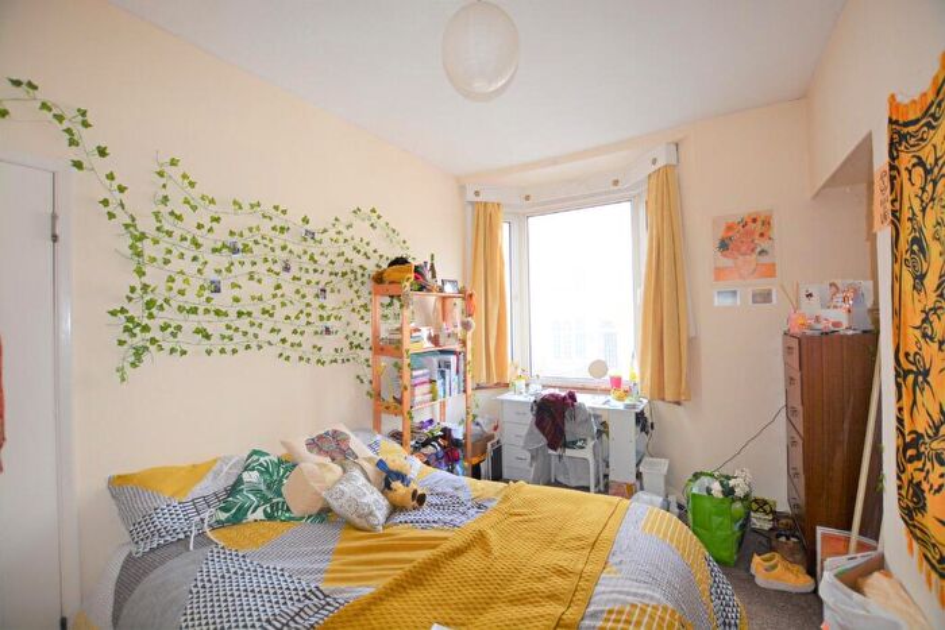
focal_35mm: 15
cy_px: 315
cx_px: 472
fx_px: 394
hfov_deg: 100.4
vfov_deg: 77.4
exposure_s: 1/125
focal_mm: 10
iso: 320
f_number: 3.5
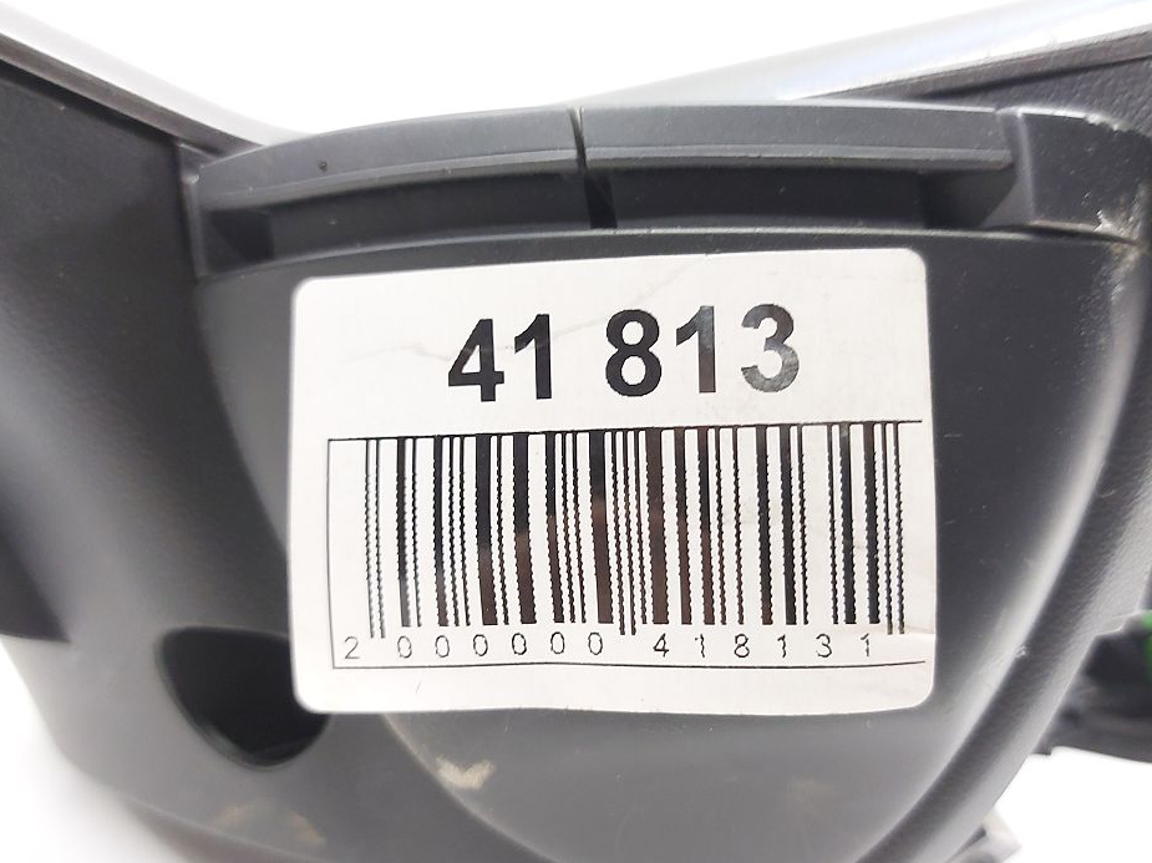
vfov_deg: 39.6
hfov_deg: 51.3
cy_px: 465
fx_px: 1198
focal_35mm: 36
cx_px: 621
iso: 200
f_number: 1.8
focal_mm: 5.23
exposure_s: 1/33
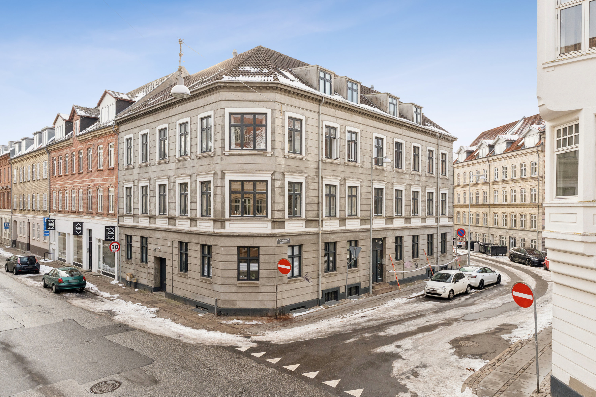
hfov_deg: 76.1
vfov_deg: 55.1
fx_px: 381
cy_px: 198
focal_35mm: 23
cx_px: 298
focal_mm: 23
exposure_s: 1/320
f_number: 10
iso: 800
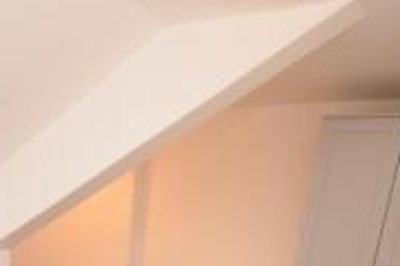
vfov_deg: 29.7
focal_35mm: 39
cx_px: 107
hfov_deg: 47.9
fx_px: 433
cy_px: 313
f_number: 3.5
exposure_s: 1/60
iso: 900
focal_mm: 10
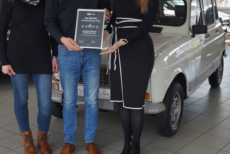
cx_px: 93
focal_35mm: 59
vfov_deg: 23.0
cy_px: 63
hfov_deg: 33.8
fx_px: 377
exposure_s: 1/160
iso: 160
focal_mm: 22
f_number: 4
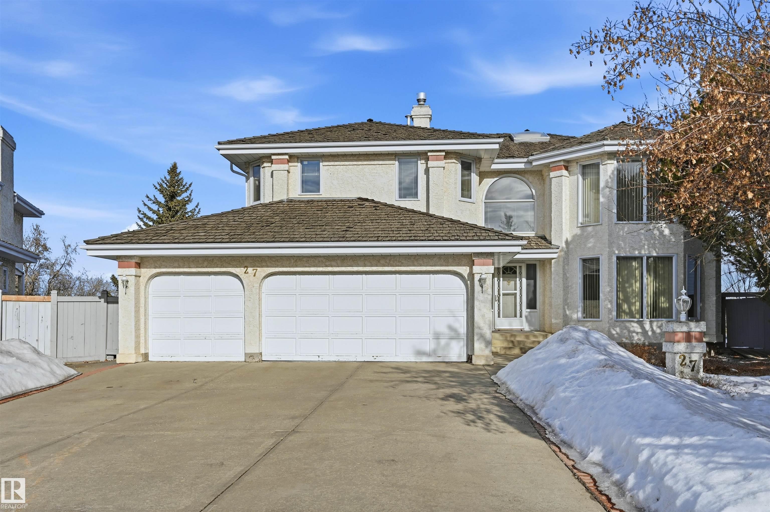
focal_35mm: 30
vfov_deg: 43.5
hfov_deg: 62.0
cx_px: 385
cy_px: 256
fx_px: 641
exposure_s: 1/3200
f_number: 8
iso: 100
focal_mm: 30
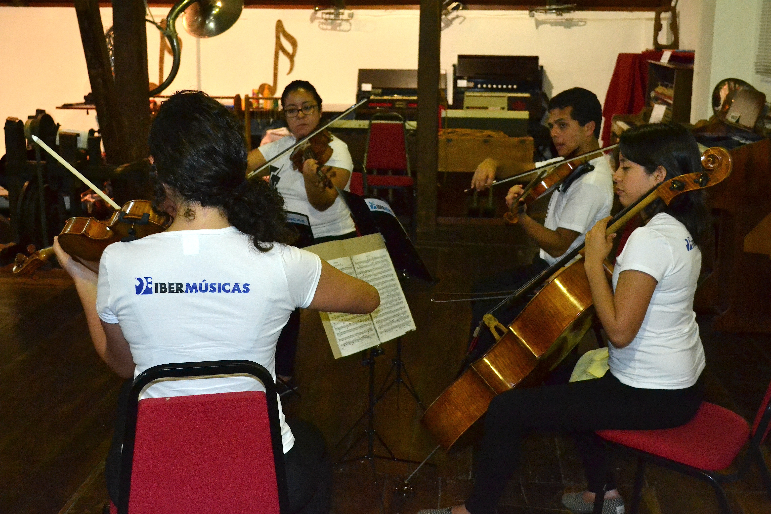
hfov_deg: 43.6
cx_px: 386
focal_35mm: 45
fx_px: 964
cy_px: 257
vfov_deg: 29.9
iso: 3200
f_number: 4.5
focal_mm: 30
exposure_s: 1/60
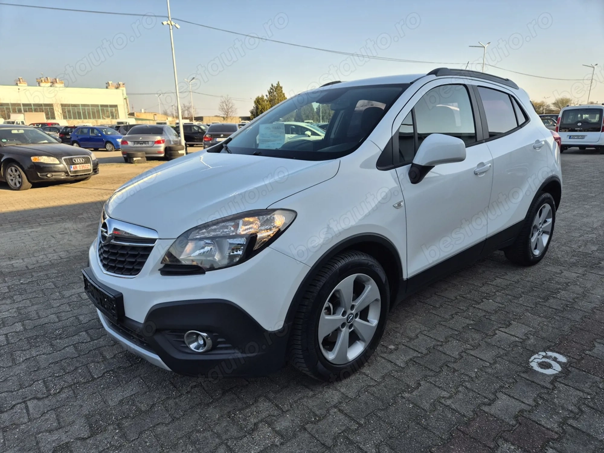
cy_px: 226
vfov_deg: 58.9
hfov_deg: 73.9
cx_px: 302
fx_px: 401
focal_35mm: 23
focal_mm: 5.4
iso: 25
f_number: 1.8
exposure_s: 1/806
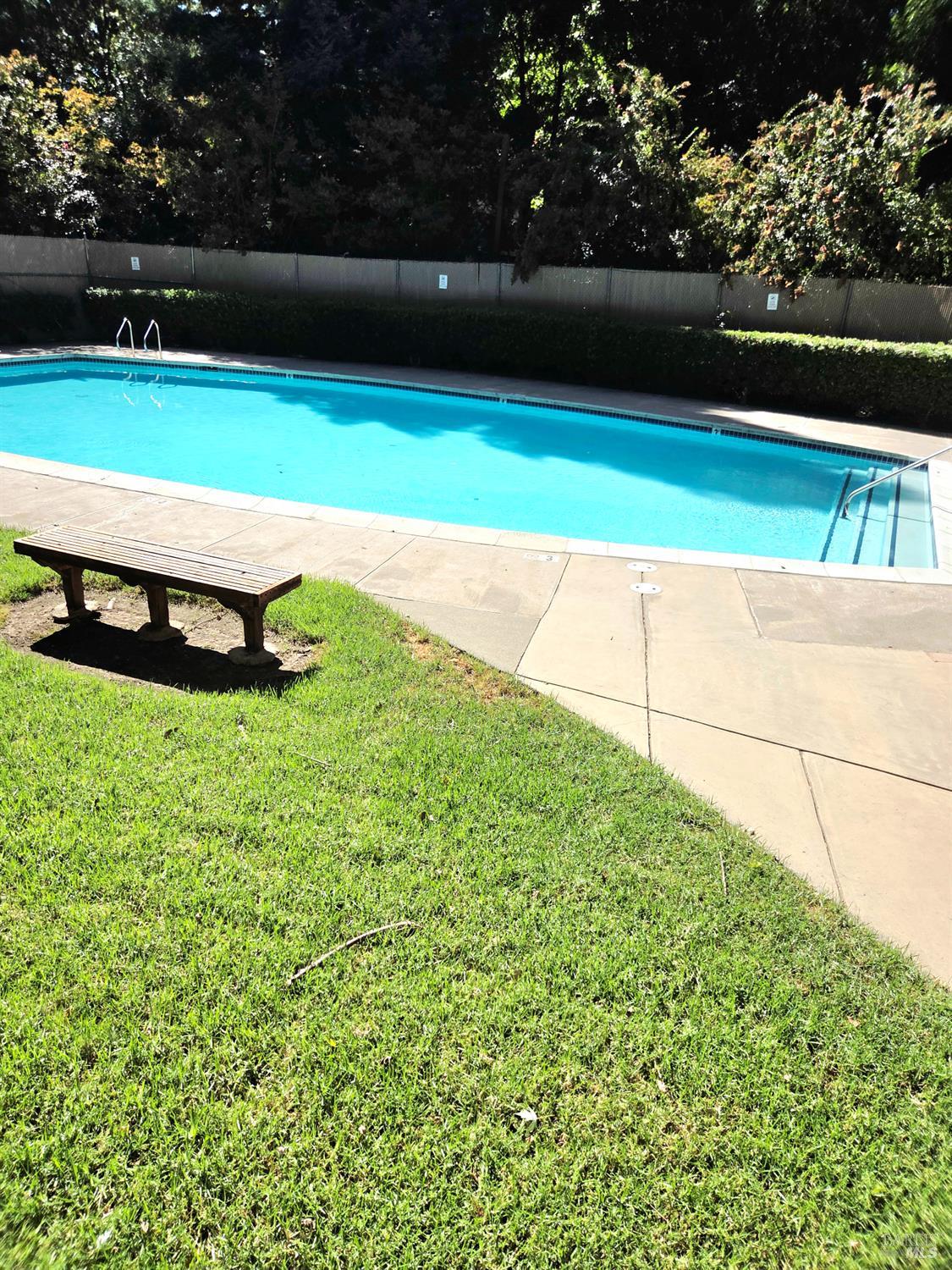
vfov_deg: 73.9
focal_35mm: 23
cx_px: 476
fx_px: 843
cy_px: 635
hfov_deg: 58.9
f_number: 1.8
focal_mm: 5.4
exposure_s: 1/10000
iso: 80
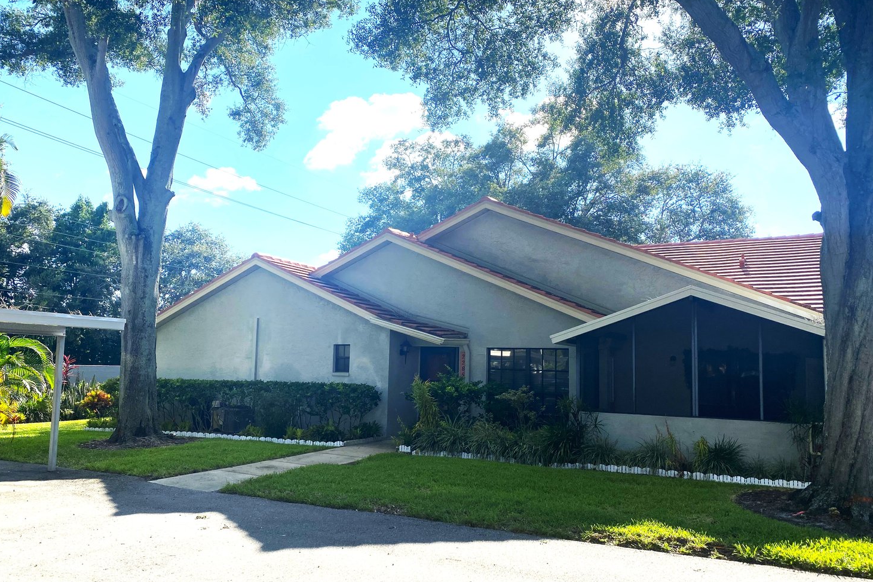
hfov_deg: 65.5
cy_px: 312
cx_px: 426
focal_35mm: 28
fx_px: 679
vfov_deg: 46.4
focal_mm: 4.25
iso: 32
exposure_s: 1/2268
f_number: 1.8
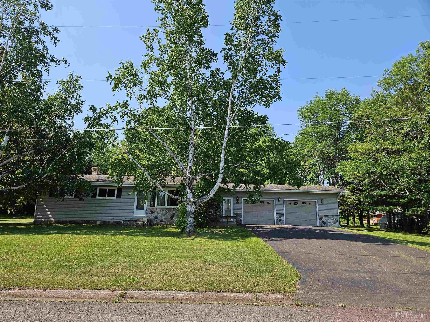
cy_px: 161
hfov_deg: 73.9
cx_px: 215
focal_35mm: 23
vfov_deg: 58.9
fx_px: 286
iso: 25
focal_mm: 5.4
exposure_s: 1/1286
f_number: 1.8
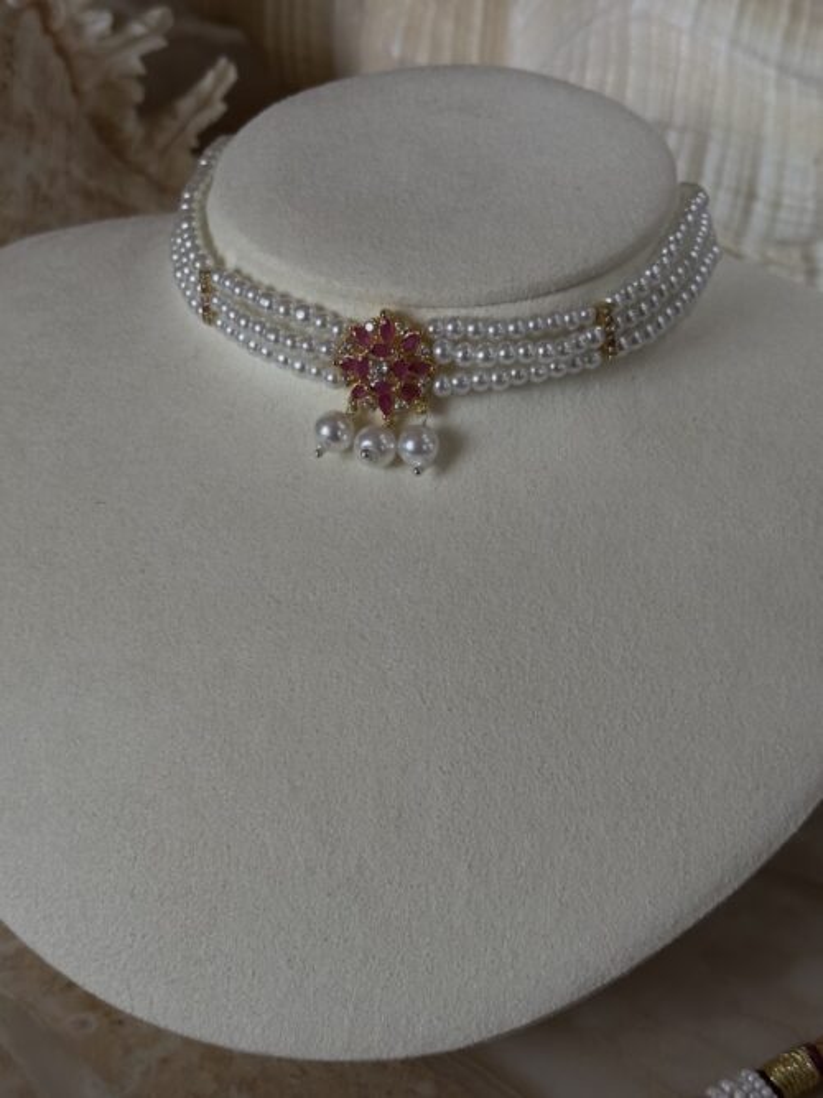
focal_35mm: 48
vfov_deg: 39.7
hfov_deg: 30.3
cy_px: 549
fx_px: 1522
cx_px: 412
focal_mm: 6.86
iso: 250
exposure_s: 1/60
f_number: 1.78
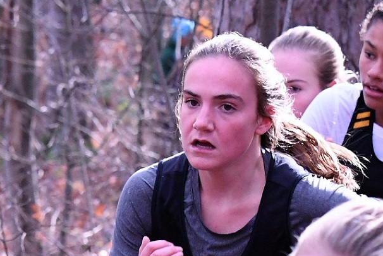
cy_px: 313
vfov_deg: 5.3
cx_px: -50
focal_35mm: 258
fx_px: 2745
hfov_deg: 7.9
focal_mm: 70
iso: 2200
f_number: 6.3
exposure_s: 1/800
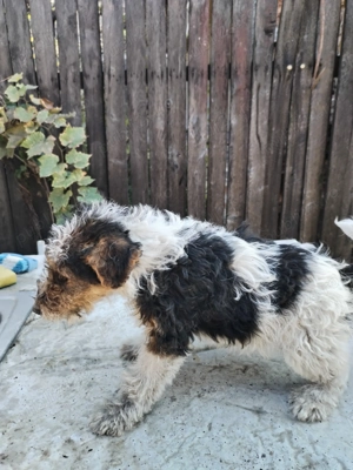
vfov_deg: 61.7
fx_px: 394
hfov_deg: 48.2
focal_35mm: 29
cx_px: 176
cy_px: 235
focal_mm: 4.75
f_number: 1.8
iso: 153
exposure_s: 1/120
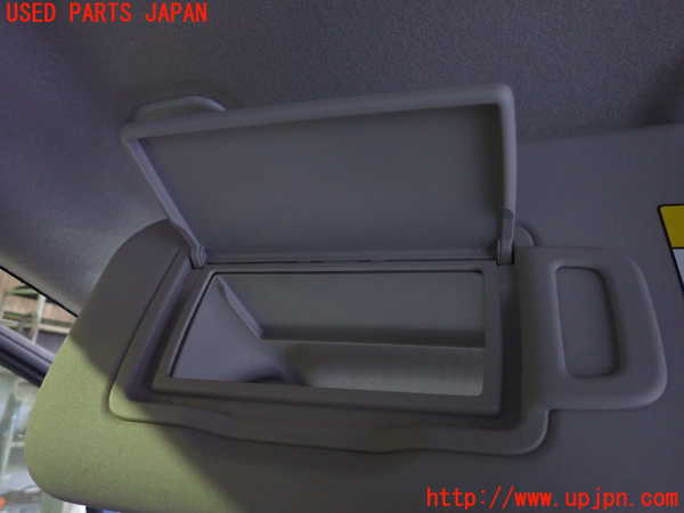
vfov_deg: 54.9
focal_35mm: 25
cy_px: 256
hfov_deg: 69.4
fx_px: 494
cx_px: 342
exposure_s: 1/25
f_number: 2
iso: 800
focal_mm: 4.5
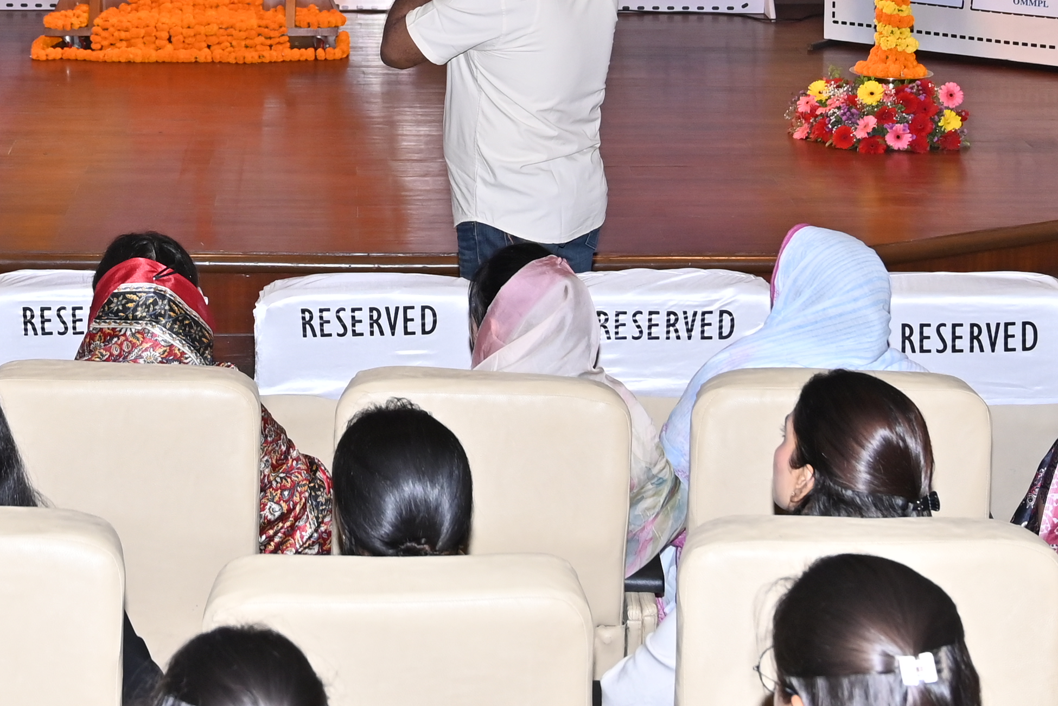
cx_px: 204
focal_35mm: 95
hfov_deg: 21.3
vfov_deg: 14.0
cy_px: -140
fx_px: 2779
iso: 400
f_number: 5.6
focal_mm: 30.5
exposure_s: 1/160
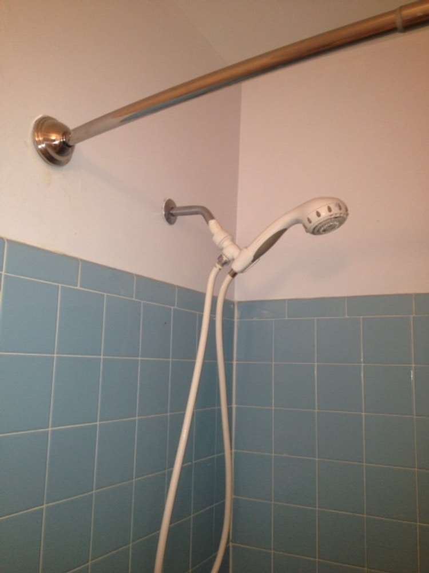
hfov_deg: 40.7
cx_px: 214
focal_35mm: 35
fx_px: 578
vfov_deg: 52.6
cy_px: 286
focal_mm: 4.28
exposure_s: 1/20
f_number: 2.4
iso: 100
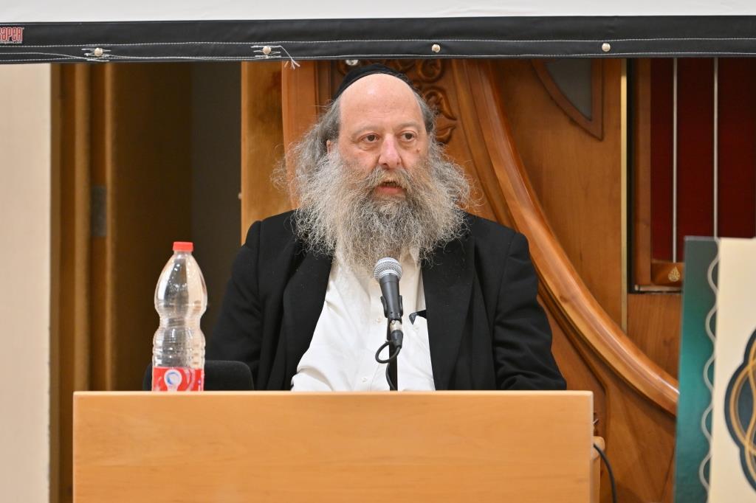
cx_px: 378
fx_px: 6298
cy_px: 252
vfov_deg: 4.6
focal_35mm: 300
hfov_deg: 6.9
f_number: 2.8
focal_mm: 200
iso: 640
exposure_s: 1/200
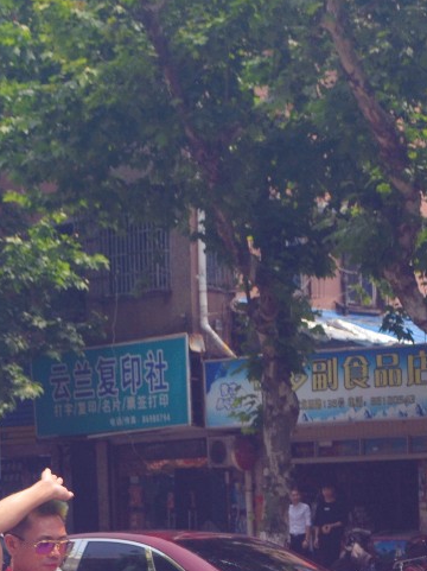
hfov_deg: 14.9
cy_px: 622
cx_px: 506
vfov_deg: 19.6
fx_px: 1581
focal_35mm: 96
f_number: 3.8
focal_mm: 20
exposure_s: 1/640
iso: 100
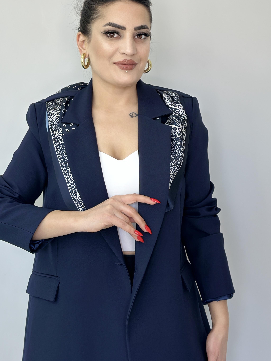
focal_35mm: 71
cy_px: 143
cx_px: 126
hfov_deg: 20.7
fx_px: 741
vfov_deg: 27.3
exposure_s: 1/100
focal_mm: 6.86
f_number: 1.78
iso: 64
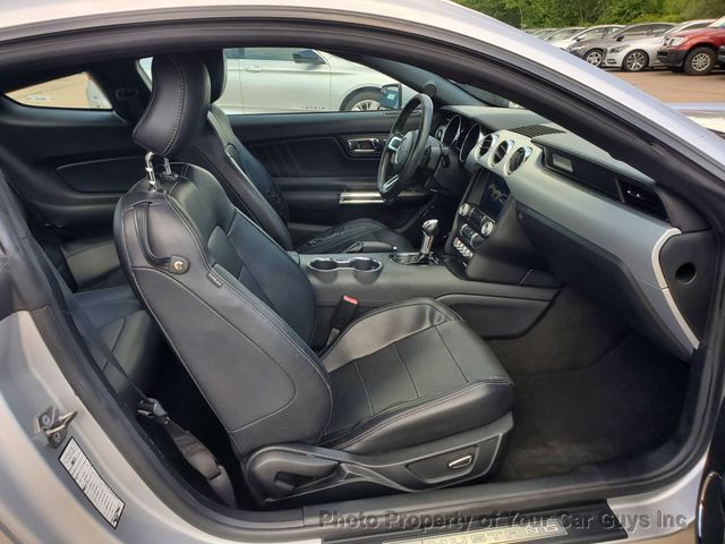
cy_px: 272
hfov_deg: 67.3
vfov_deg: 53.1
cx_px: 362
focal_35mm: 26
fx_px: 545
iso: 50
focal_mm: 4.3
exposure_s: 1/394
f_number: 2.4
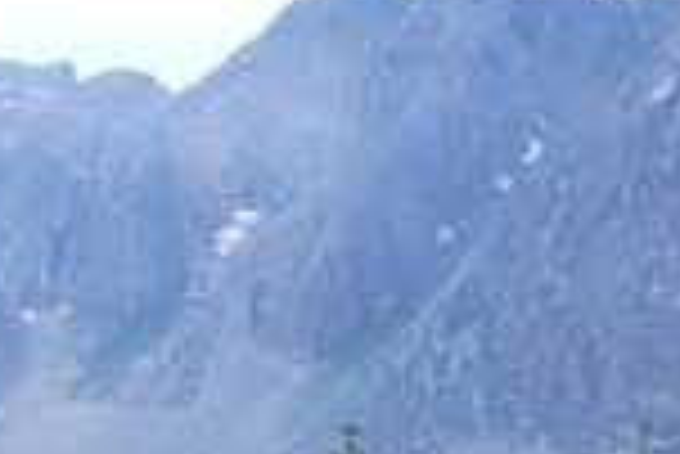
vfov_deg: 3.3
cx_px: -446
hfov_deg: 4.9
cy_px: 582
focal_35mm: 418
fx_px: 7903
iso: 140
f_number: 5.6
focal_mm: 70
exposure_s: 1/500
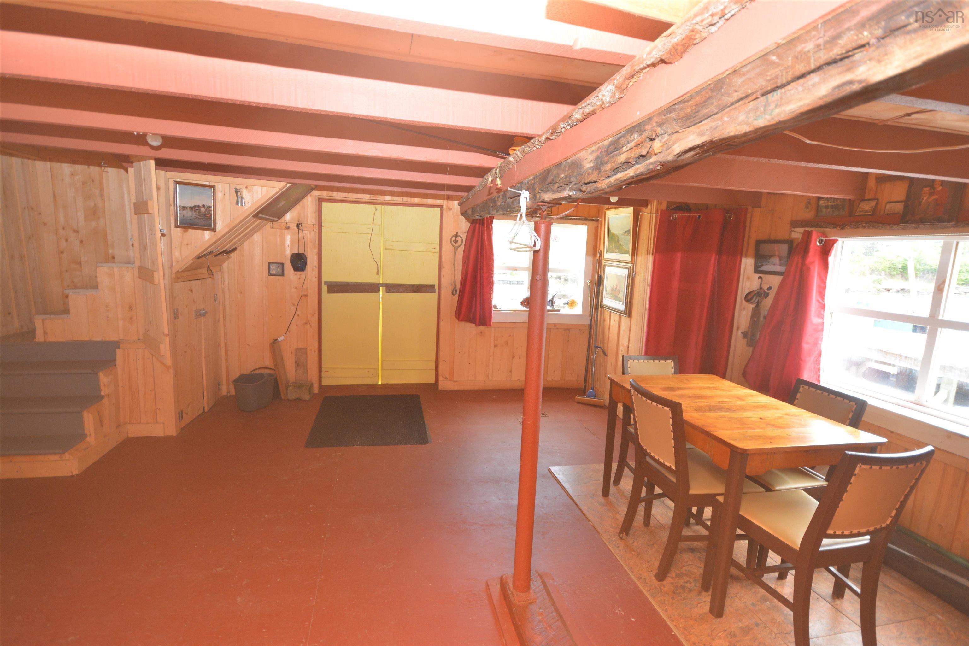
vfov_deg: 67.4
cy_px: 323
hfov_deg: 90.0
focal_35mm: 18
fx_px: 484
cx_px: 484
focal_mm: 12
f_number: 4.5
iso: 500
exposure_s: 1/60
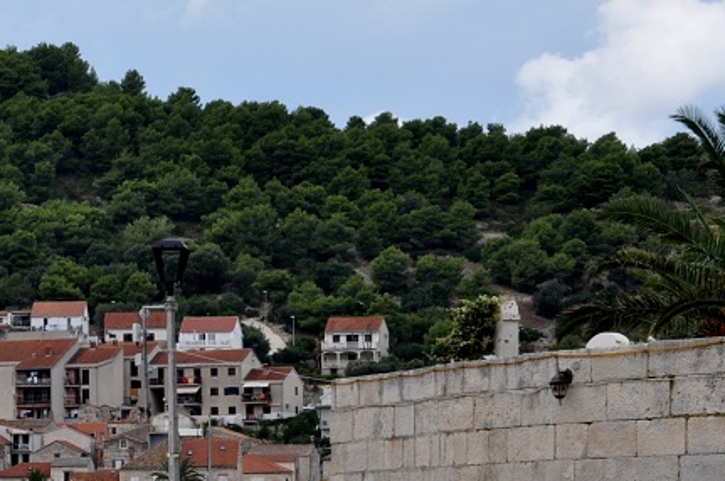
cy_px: 436
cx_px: 154
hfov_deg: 10.7
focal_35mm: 191
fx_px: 3844
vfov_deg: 7.1
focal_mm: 55
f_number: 13
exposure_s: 1/640
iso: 500
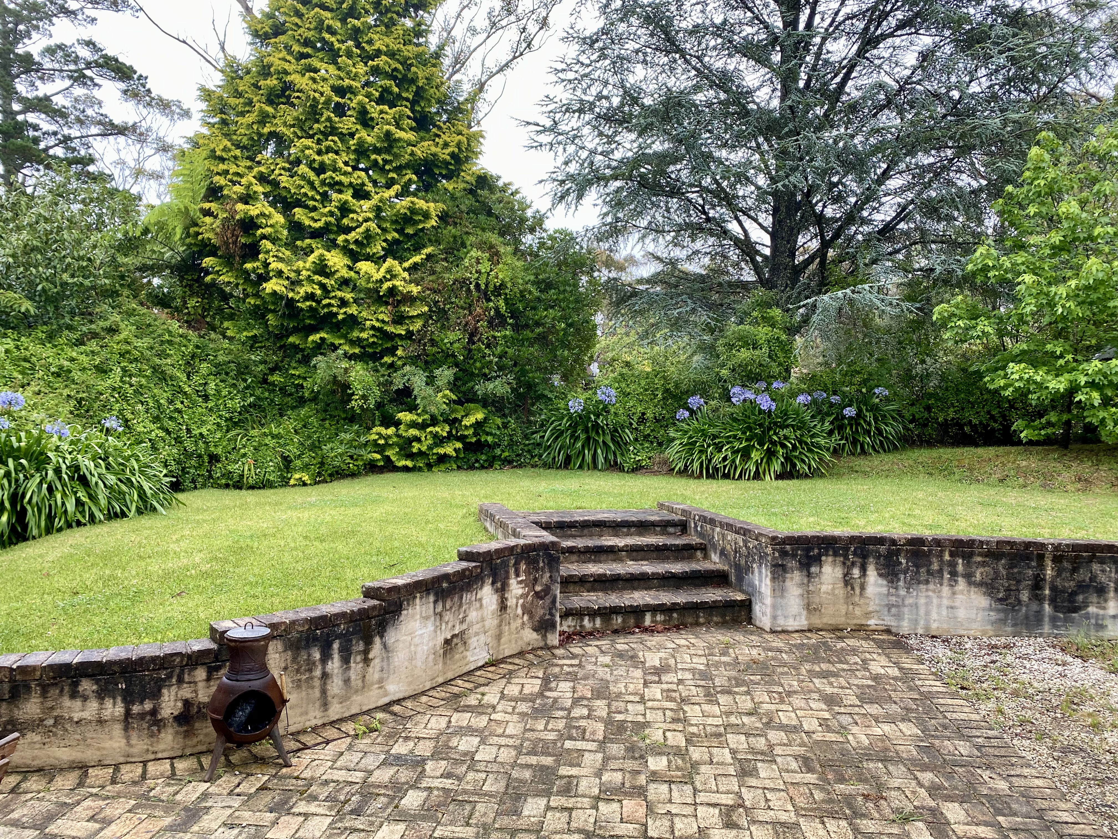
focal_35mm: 26
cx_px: 559
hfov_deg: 67.3
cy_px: 420
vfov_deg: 53.1
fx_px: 840
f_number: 1.8
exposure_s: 1/122
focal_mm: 4.25
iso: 50
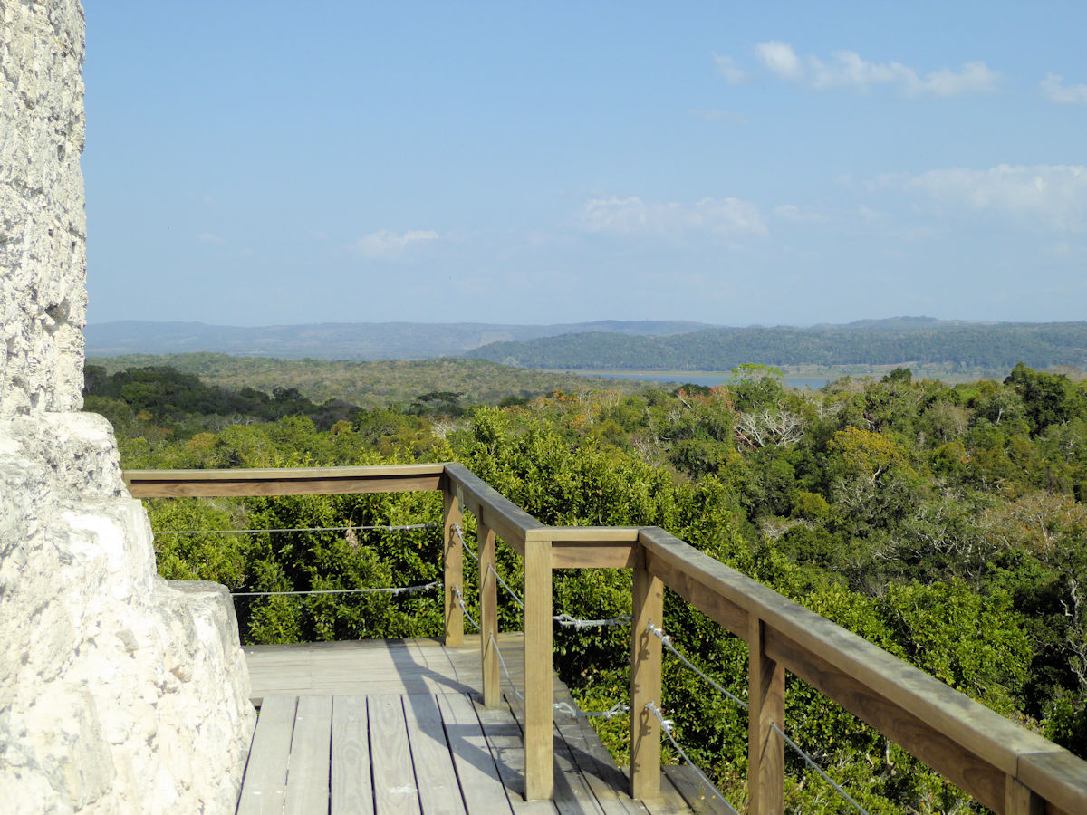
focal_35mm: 50
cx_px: 544
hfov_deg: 38.2
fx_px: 1570
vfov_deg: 29.1
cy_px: 408
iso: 100
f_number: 4.1
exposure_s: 1/1000
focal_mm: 9
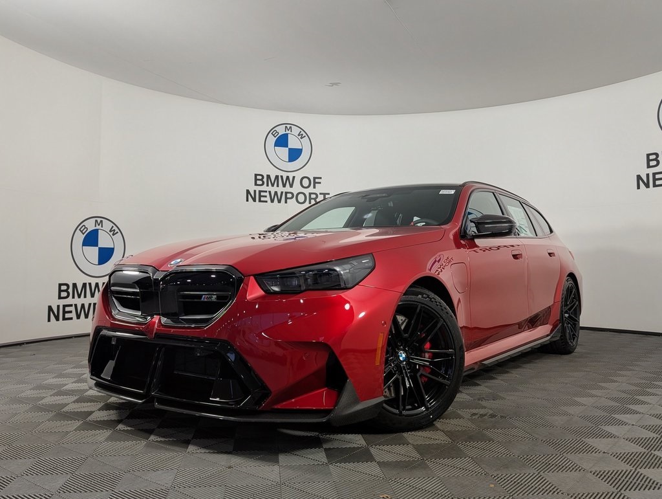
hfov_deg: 71.5
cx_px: 331
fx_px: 460
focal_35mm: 24
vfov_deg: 56.9
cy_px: 250
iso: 20
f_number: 1.68
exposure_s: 1/55.5
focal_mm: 6.9
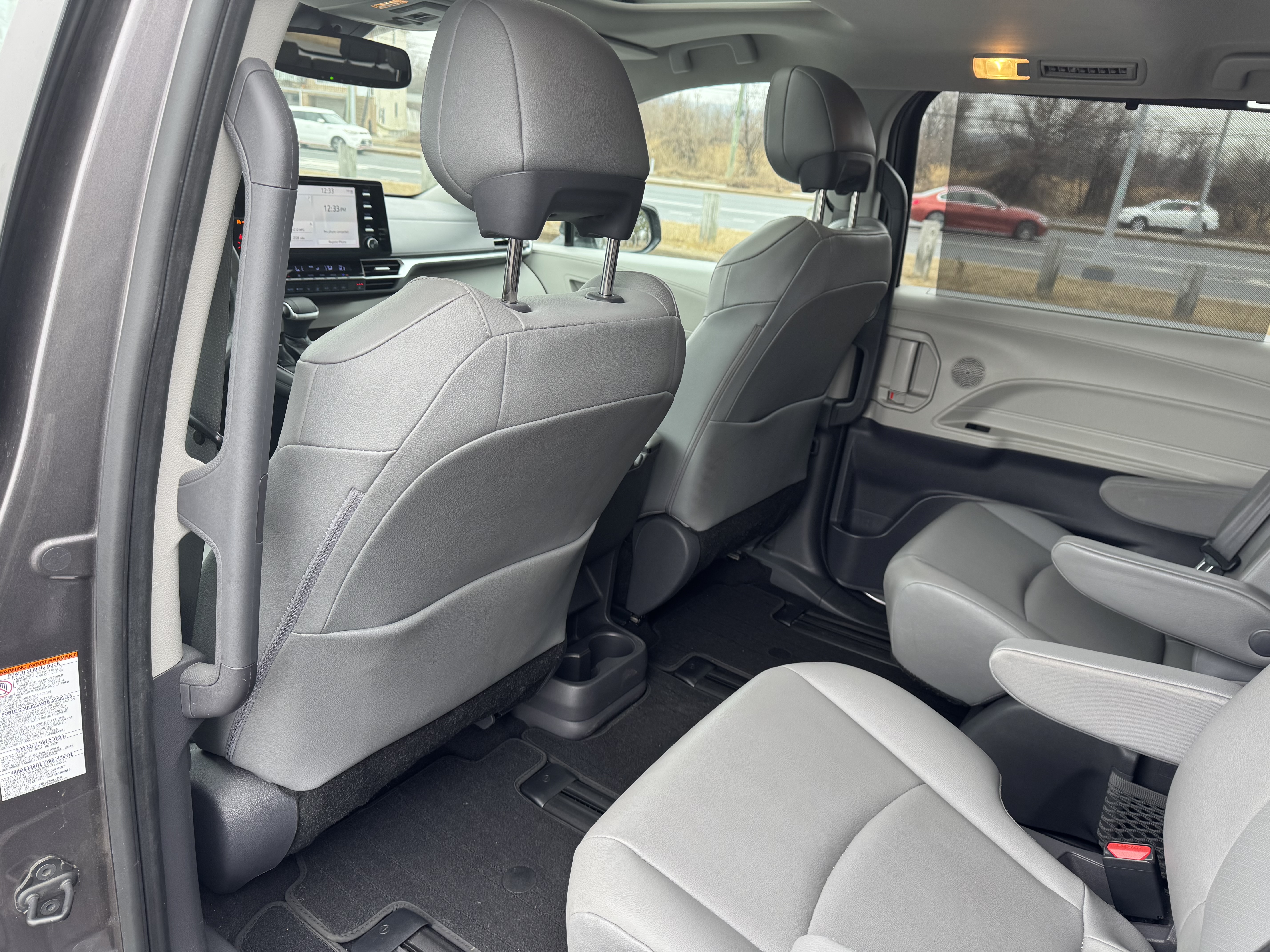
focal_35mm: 24
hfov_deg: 71.6
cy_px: 476
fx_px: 881
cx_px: 635
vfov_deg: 56.8
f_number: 1.78
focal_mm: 6.76
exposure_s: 1/121
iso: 100
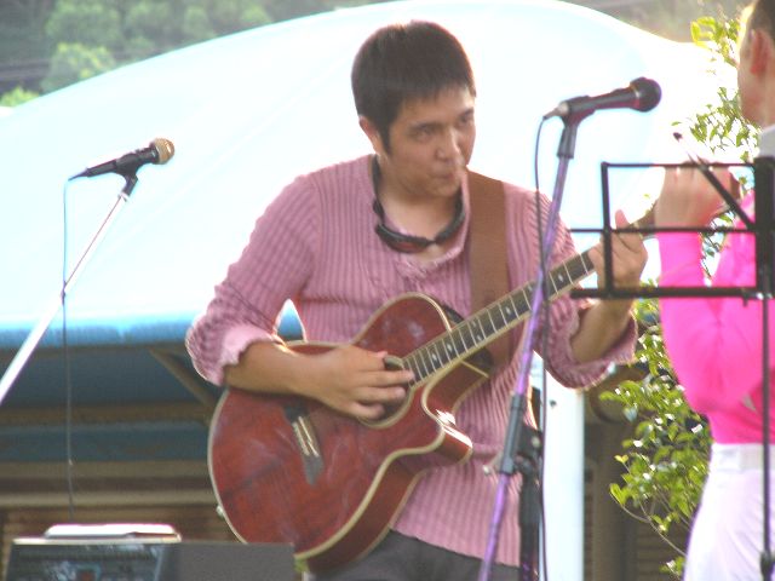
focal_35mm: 280
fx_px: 6269
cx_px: 388
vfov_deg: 5.3
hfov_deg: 7.1
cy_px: 290
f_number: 2.8
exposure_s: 1/40
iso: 50
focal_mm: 46.7
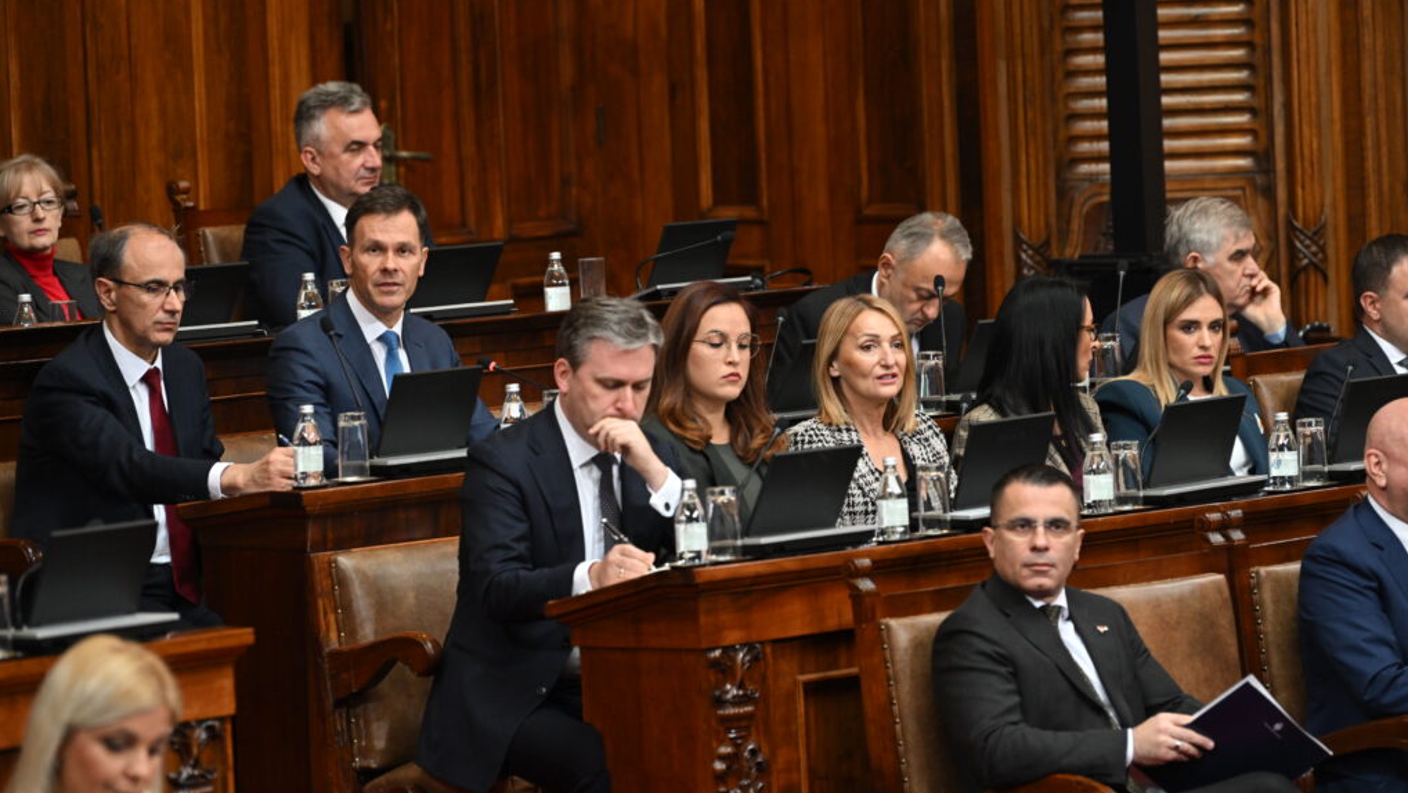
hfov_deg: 11.0
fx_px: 7281
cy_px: 423
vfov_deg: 6.2
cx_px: 703
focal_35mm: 195
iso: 2500
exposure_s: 1/250
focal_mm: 185
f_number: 4
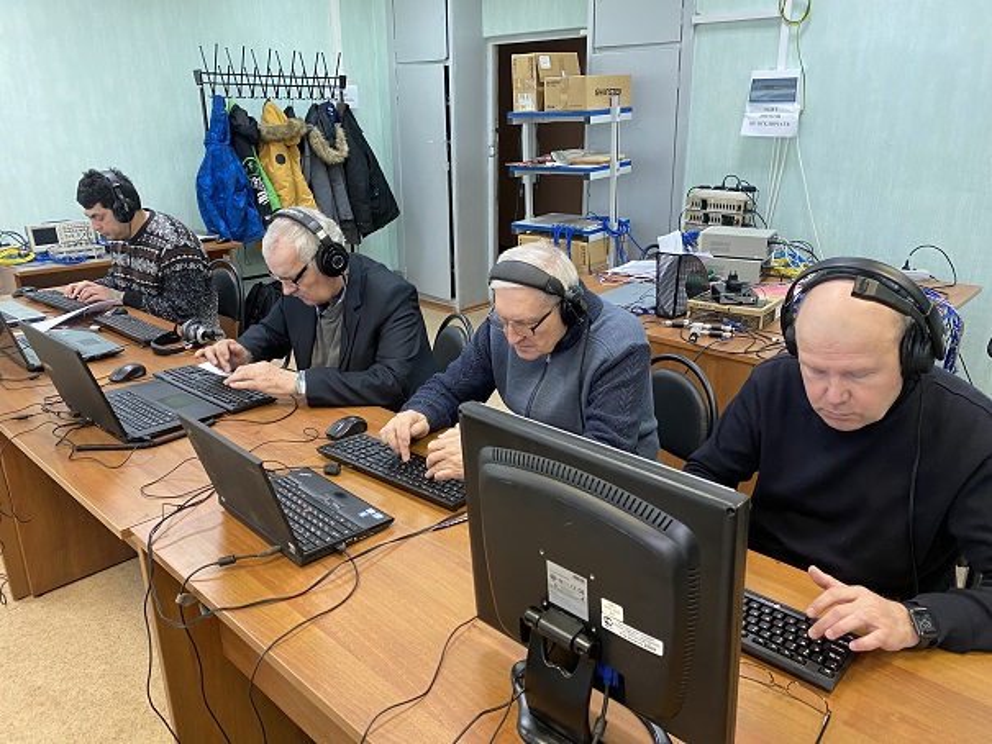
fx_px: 745
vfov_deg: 53.1
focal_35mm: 26
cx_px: 496
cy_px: 372
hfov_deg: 67.3
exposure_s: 1/50
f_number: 1.8
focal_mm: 4.25
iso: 250
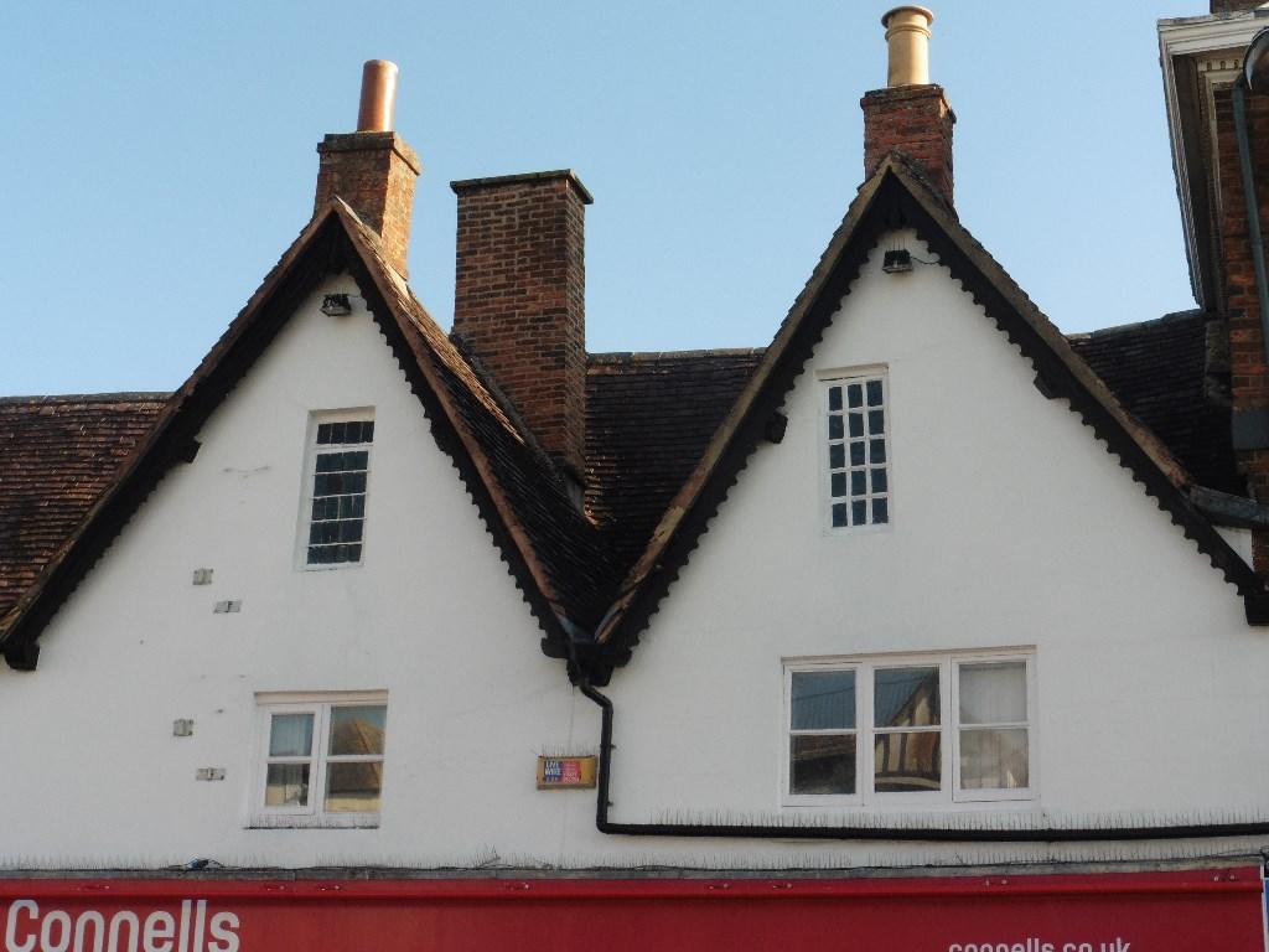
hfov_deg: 35.5
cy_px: 476
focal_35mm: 54
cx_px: 634
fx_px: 1980
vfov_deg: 27.0
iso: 100
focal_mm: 9.7
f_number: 5.6
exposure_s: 1/160
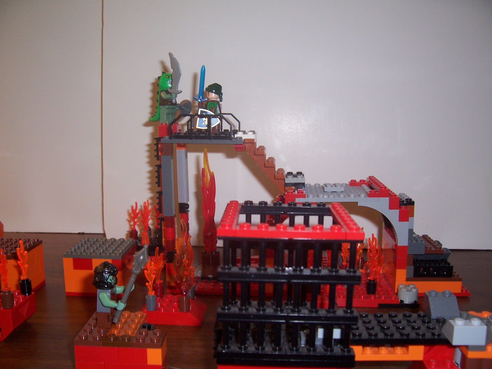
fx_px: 483
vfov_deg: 41.8
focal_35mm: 34
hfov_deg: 54.0
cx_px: 246
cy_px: 184
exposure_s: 1/60
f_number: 2.7
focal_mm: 5.6
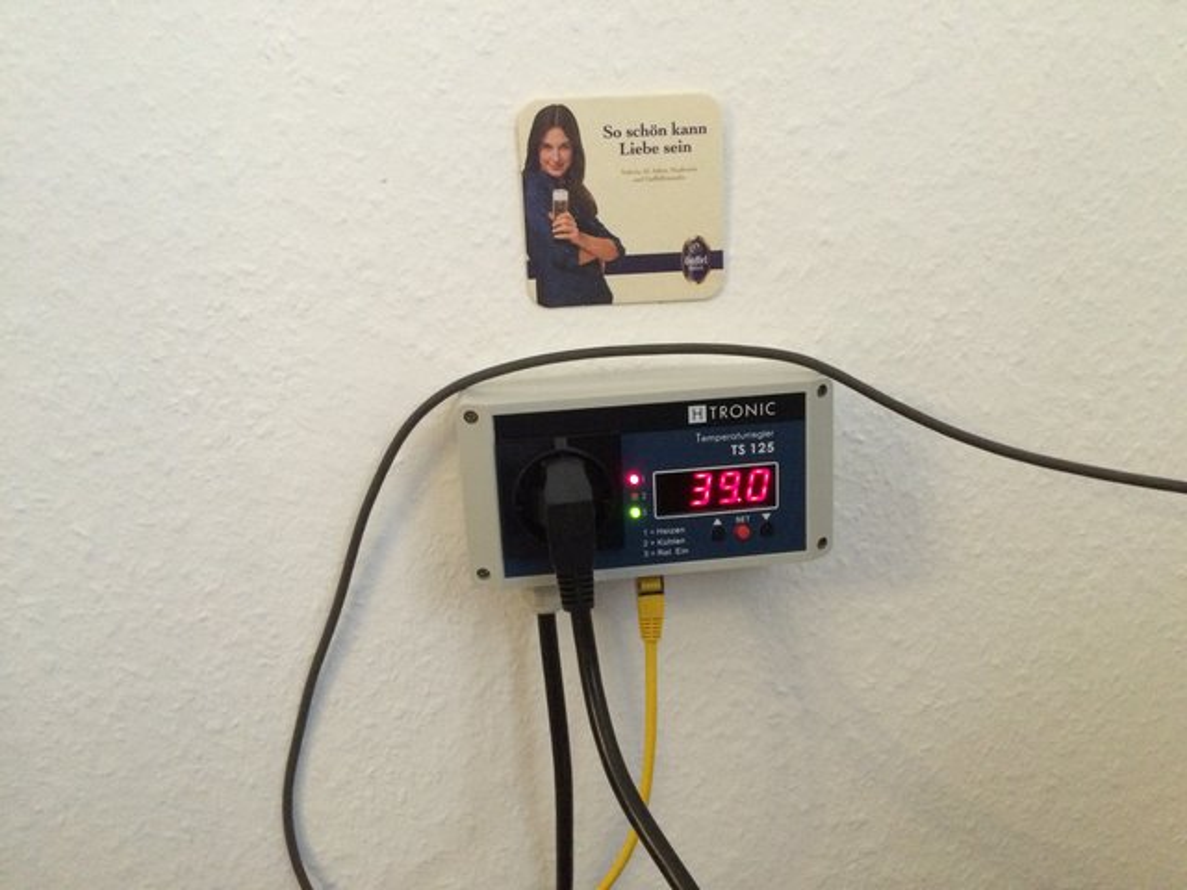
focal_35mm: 29
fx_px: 994
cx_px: 594
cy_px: 445
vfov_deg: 48.2
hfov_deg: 61.7
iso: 400
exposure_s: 1/17
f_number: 2.2
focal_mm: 4.15
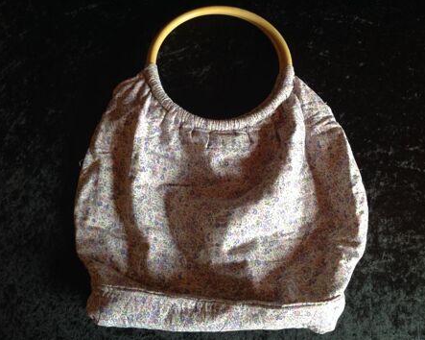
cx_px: 224
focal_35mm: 37
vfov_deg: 40.1
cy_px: 170
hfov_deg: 49.1
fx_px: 465
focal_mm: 4.28
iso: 125
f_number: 2.4
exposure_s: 1/15
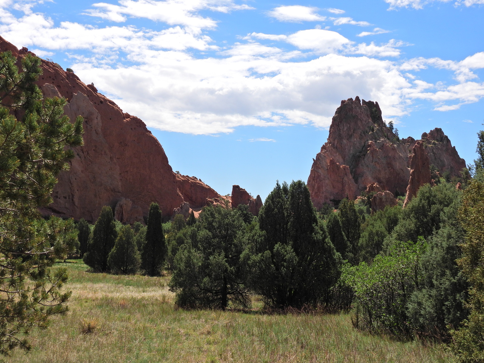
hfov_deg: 43.9
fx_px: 601
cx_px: 242
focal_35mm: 43
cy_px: 182
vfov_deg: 33.6
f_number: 3.5
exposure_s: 1/1600
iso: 100
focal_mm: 7.7
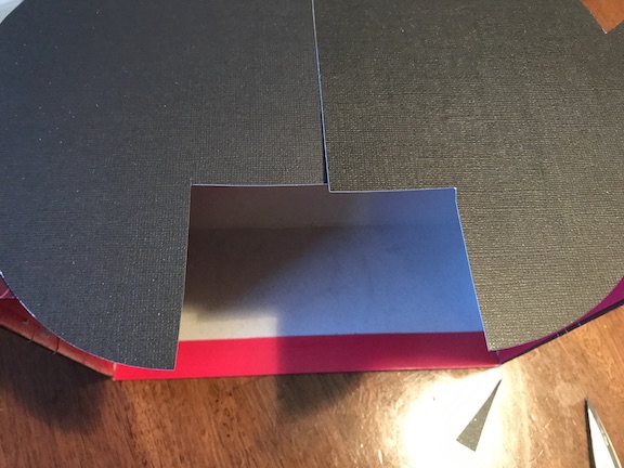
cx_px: 312
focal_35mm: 28
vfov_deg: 49.7
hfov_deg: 63.4
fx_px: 505
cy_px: 234
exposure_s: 1/6
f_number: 1.8
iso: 80
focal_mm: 3.99
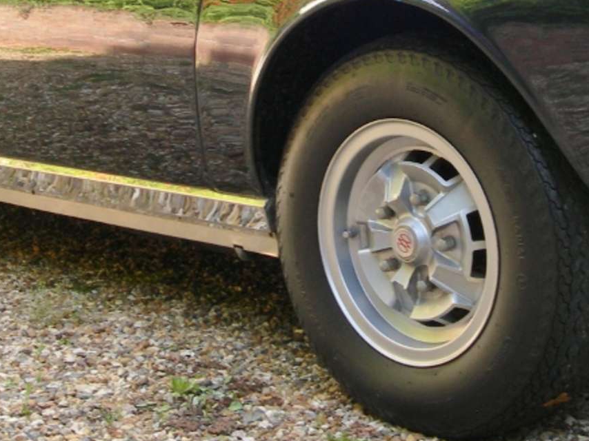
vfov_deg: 16.4
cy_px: 48
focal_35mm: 89
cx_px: 377
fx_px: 1514
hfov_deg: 22.0
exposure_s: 1/36
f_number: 4.8
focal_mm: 7.8
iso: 50
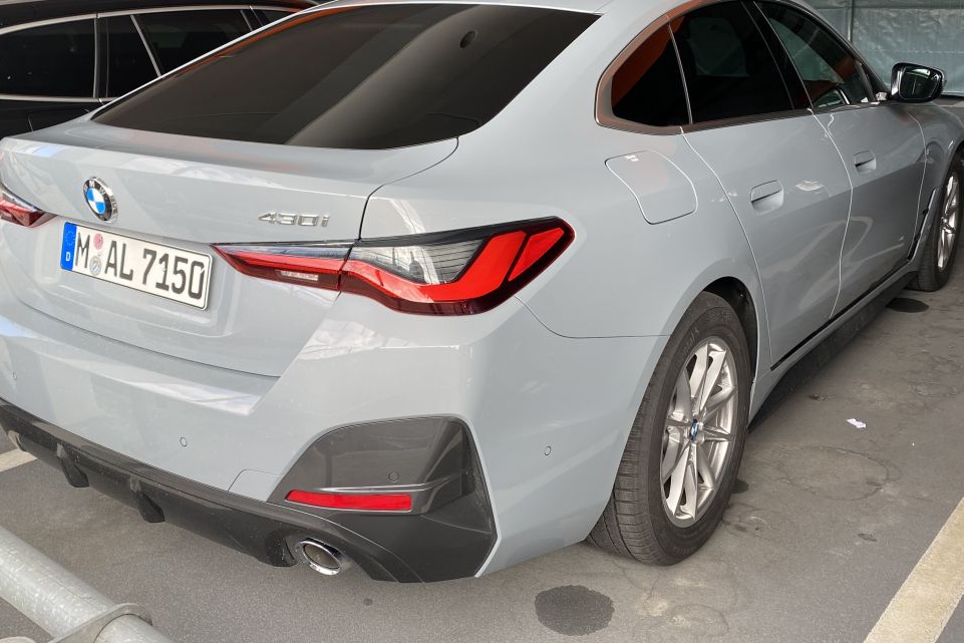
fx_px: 964
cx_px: 458
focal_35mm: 36
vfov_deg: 36.8
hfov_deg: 53.1
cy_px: 258
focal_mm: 4.25
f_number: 1.8
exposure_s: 1/143
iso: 32
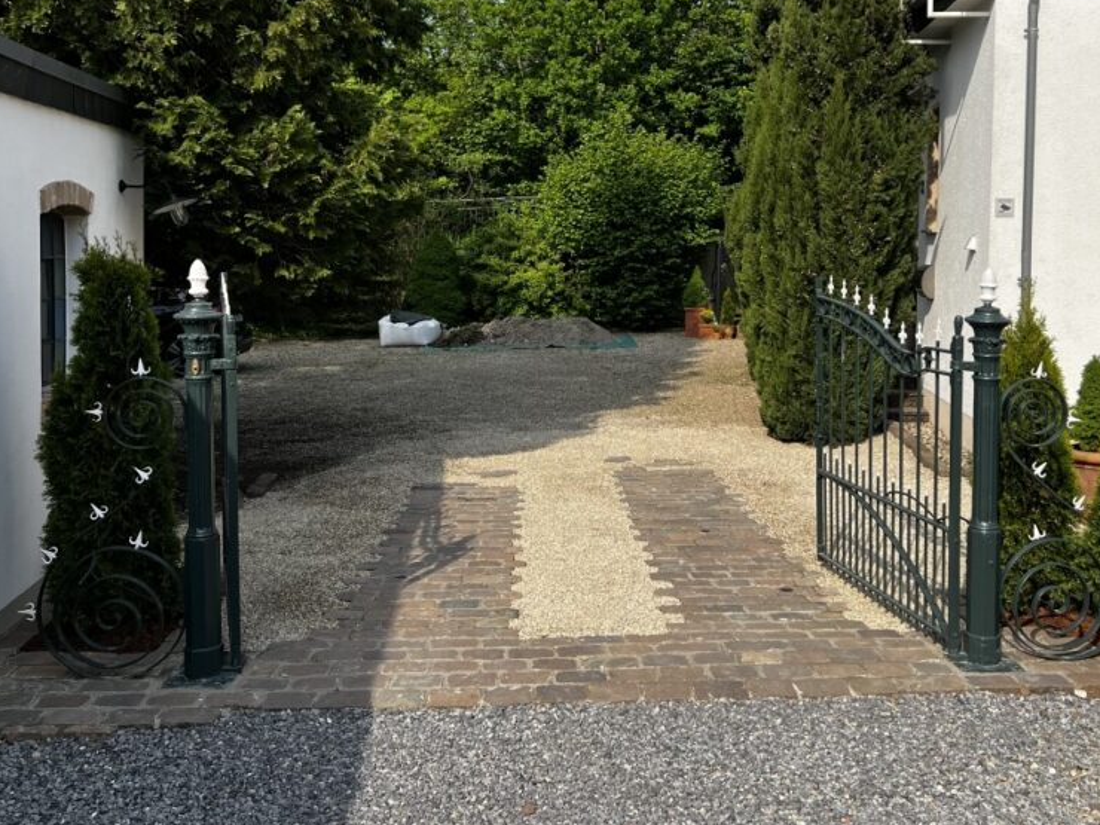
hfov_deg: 51.3
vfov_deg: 39.3
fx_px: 1144
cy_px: 285
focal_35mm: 36
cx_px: 589
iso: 50
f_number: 1.5
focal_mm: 5.7
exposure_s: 1/3460
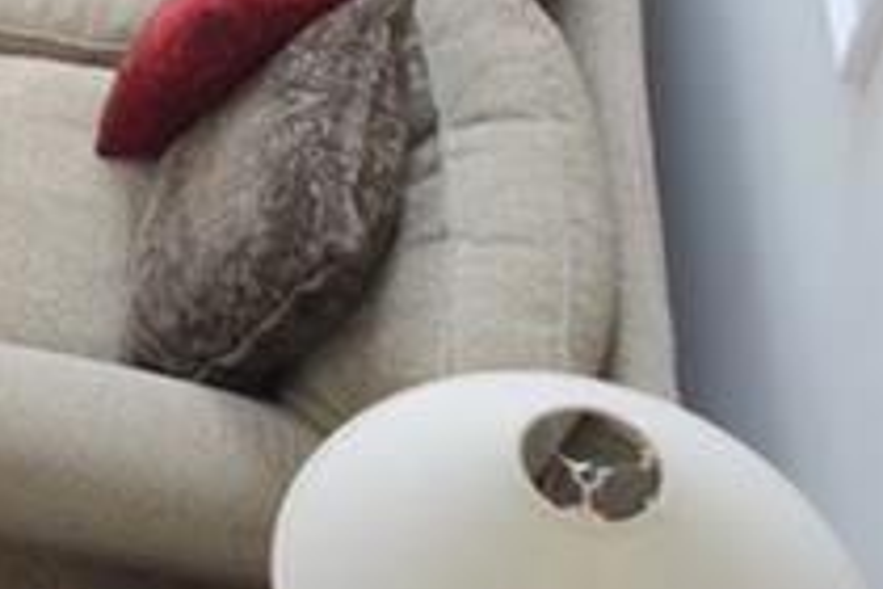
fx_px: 2870
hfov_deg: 15.1
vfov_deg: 10.8
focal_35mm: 117
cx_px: -715
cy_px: -532
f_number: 4.5
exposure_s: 1/80
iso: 400
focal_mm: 24
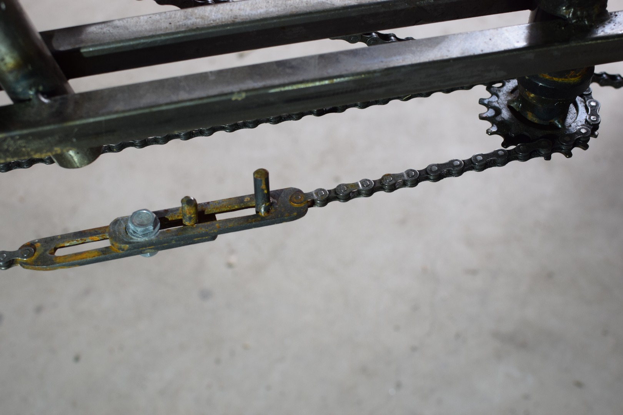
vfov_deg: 25.8
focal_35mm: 52
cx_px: 312
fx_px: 908
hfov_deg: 37.9
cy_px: 208
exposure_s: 1/100
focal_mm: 35
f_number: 5
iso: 400
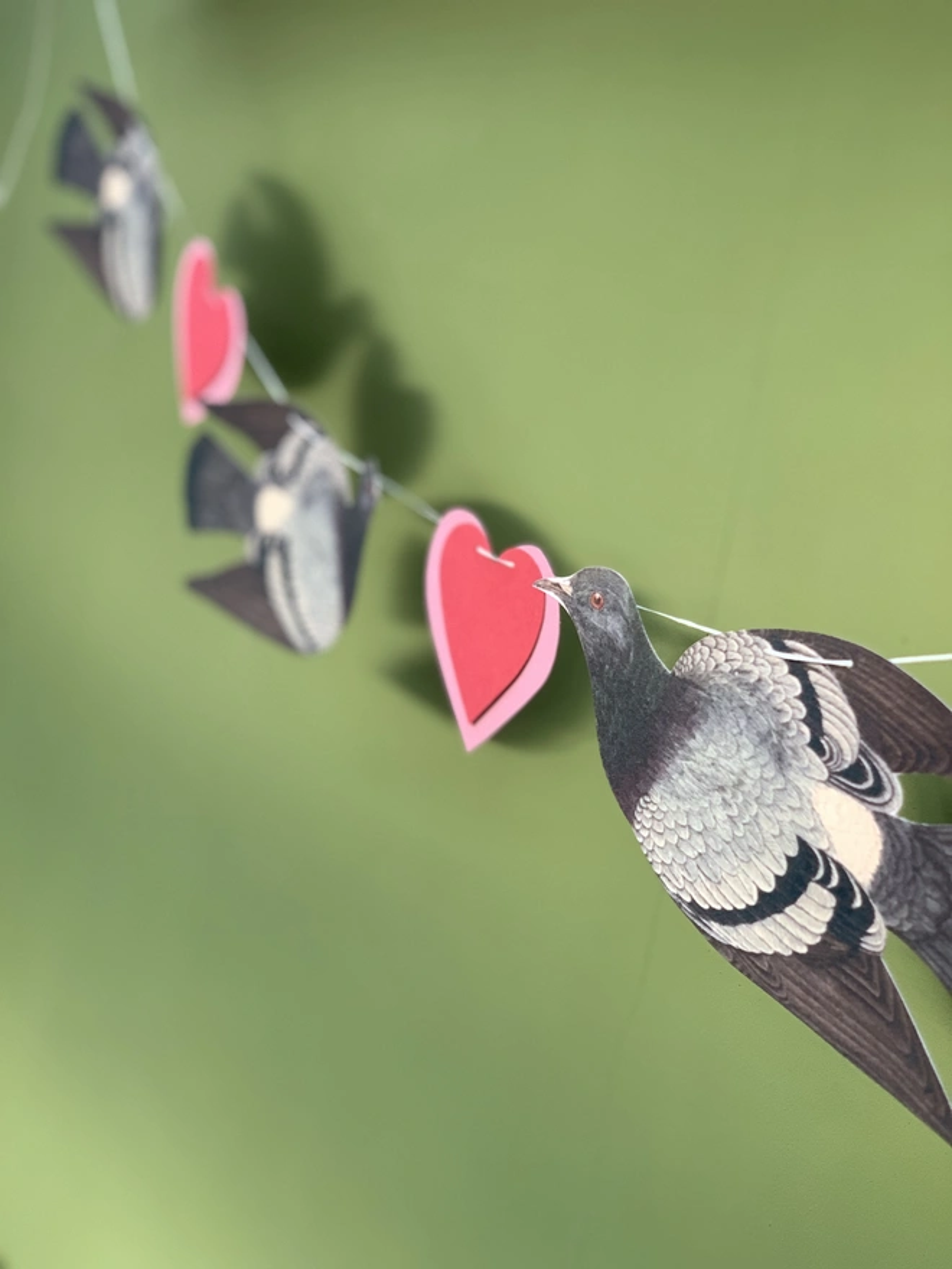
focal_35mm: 52
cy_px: 634
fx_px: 1907
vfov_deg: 36.8
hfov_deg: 28.0
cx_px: 476
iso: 125
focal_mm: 6
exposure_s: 1/93
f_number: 2.4
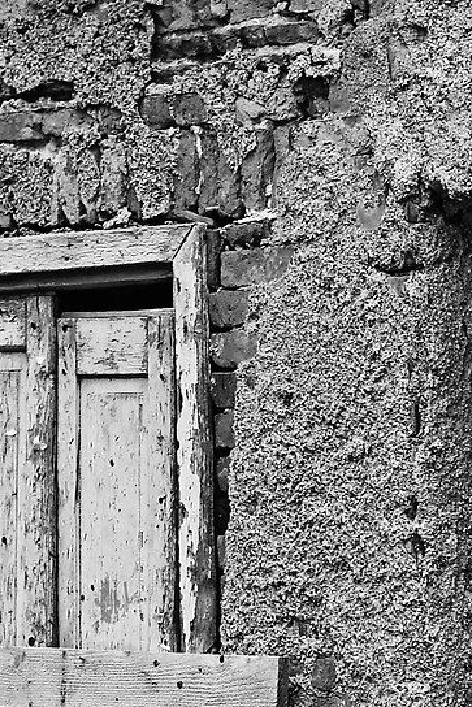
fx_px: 6505
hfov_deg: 4.1
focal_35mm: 331
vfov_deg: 6.2
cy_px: 710
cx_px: 744
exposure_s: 1/160
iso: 125
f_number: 3.2
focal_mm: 50
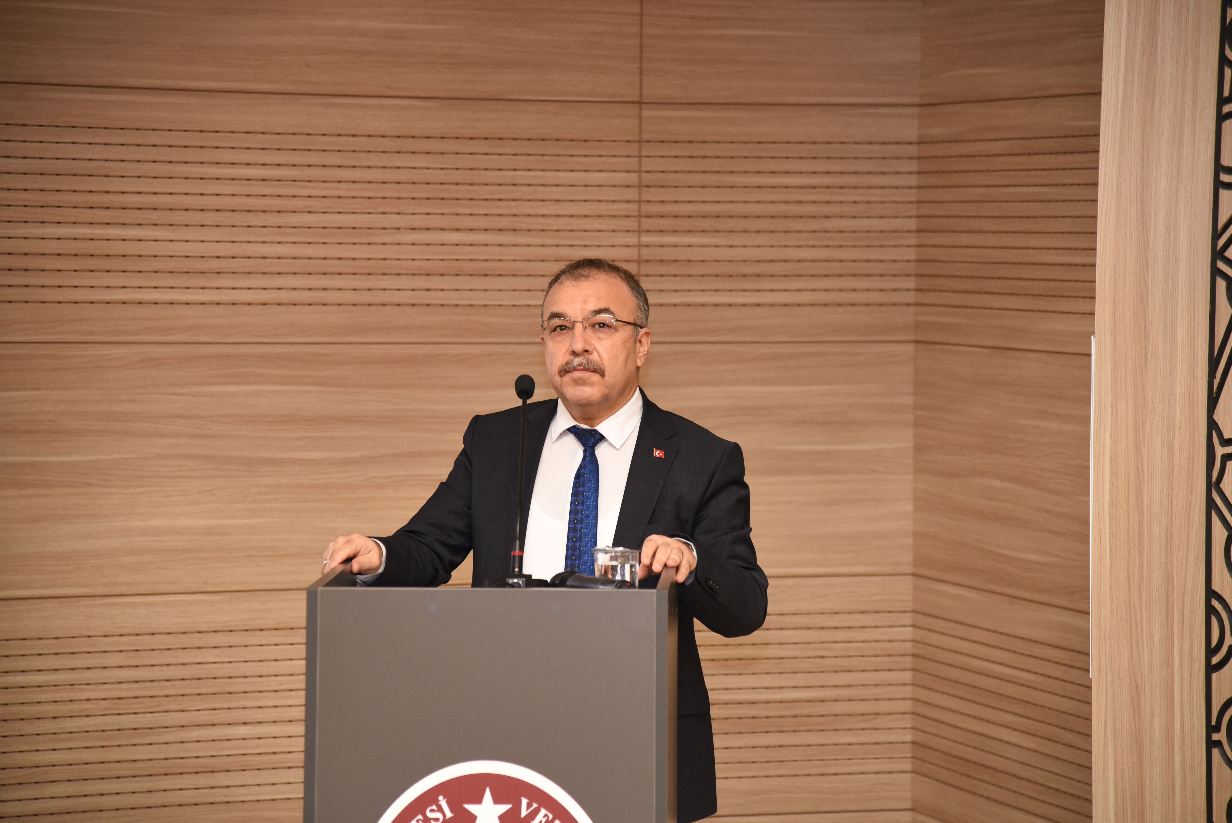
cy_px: 412
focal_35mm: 120
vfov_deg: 11.4
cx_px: 616
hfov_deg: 17.1
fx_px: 4108
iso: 2500
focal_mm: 120
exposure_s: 1/50
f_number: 4
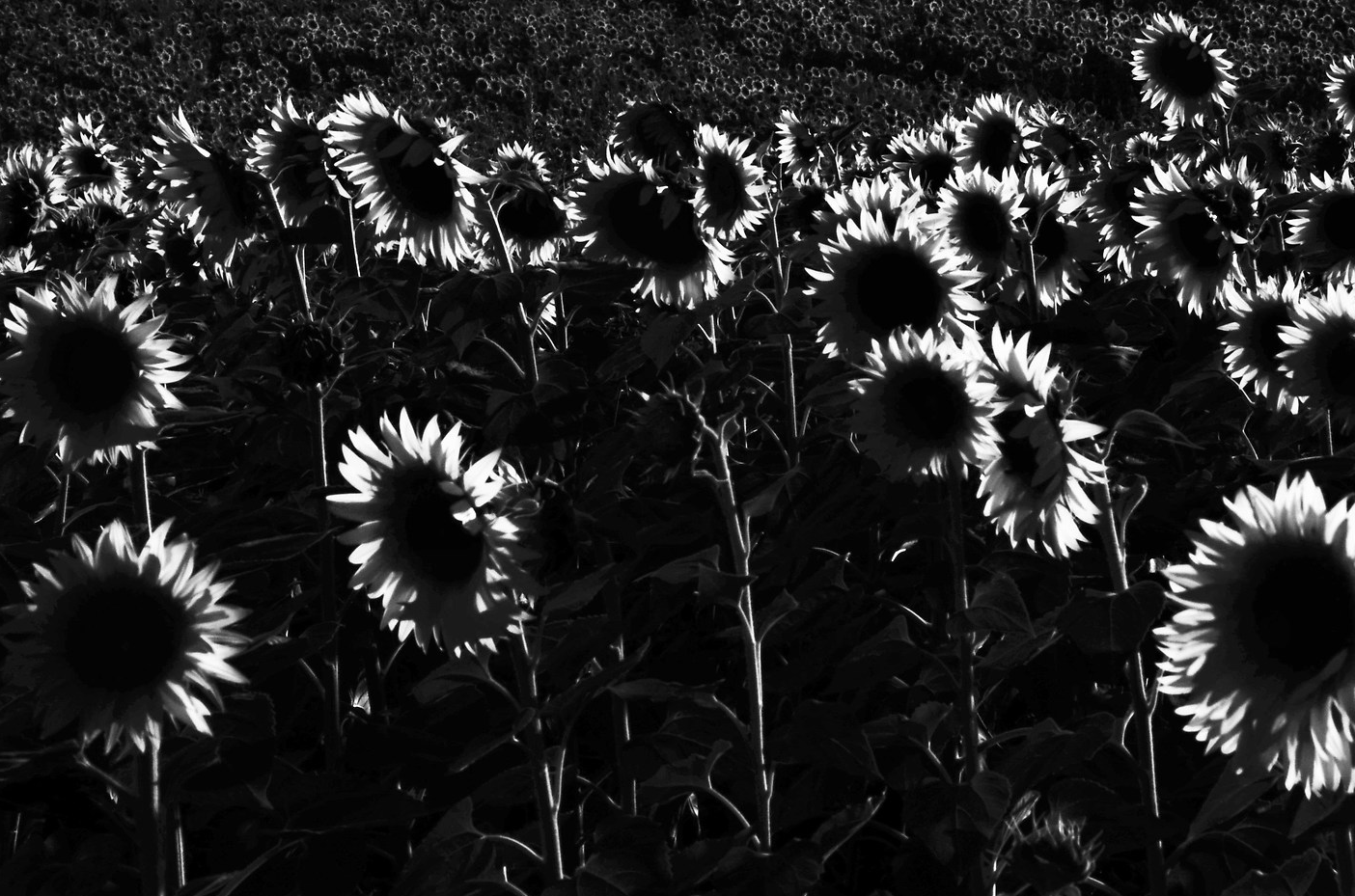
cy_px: 249
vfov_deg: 8.6
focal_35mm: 159
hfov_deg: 12.9
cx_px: 876
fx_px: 5970
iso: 100
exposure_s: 1/500
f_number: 16
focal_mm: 62
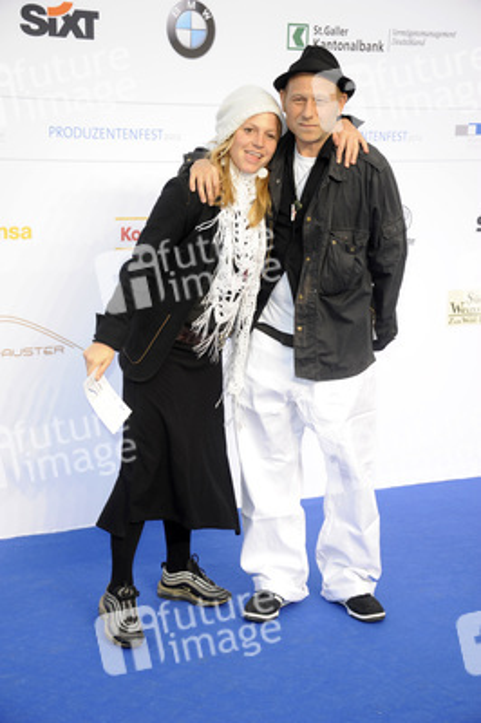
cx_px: 240
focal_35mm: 68
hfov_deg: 20.0
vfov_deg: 29.7
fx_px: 1365
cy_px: 362
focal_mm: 68
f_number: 5.6
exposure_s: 1/125
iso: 640
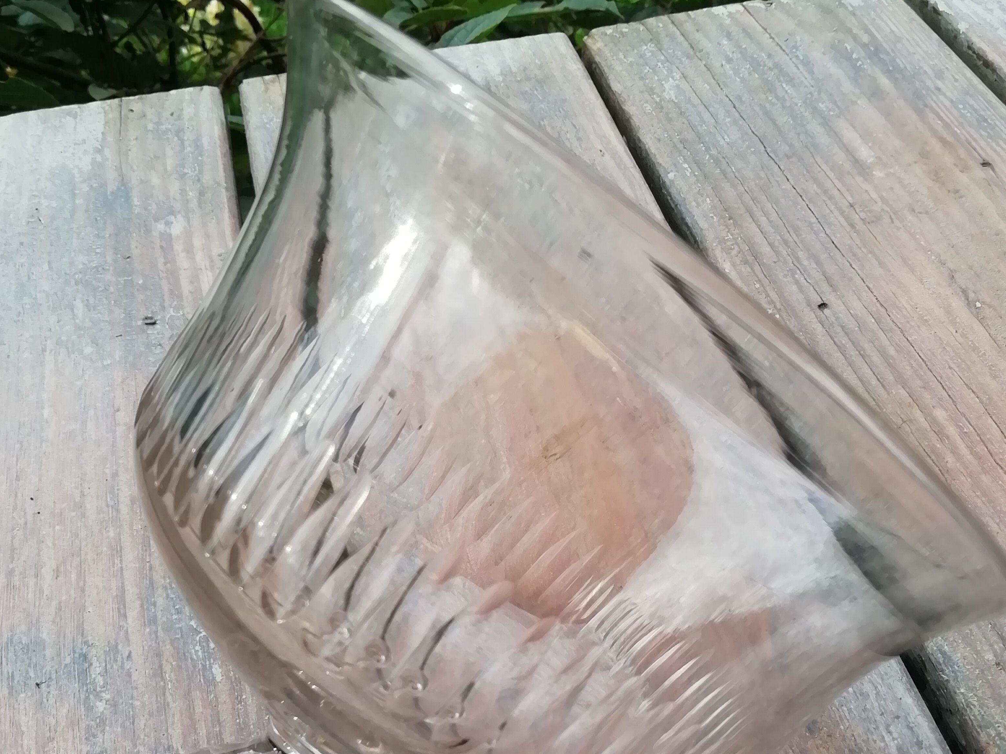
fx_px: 1133
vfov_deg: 36.2
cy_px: 543
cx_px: 501
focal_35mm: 39
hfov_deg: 47.9
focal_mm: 3.21
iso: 50
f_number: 2.2
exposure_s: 1/146
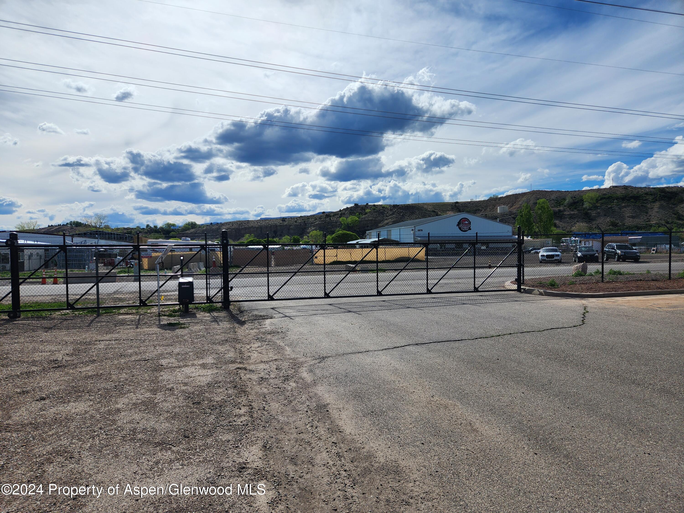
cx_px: 342
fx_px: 454
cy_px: 256
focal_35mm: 23
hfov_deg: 73.9
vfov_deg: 58.9
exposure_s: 1/4616
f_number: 1.8
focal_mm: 5.4
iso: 20
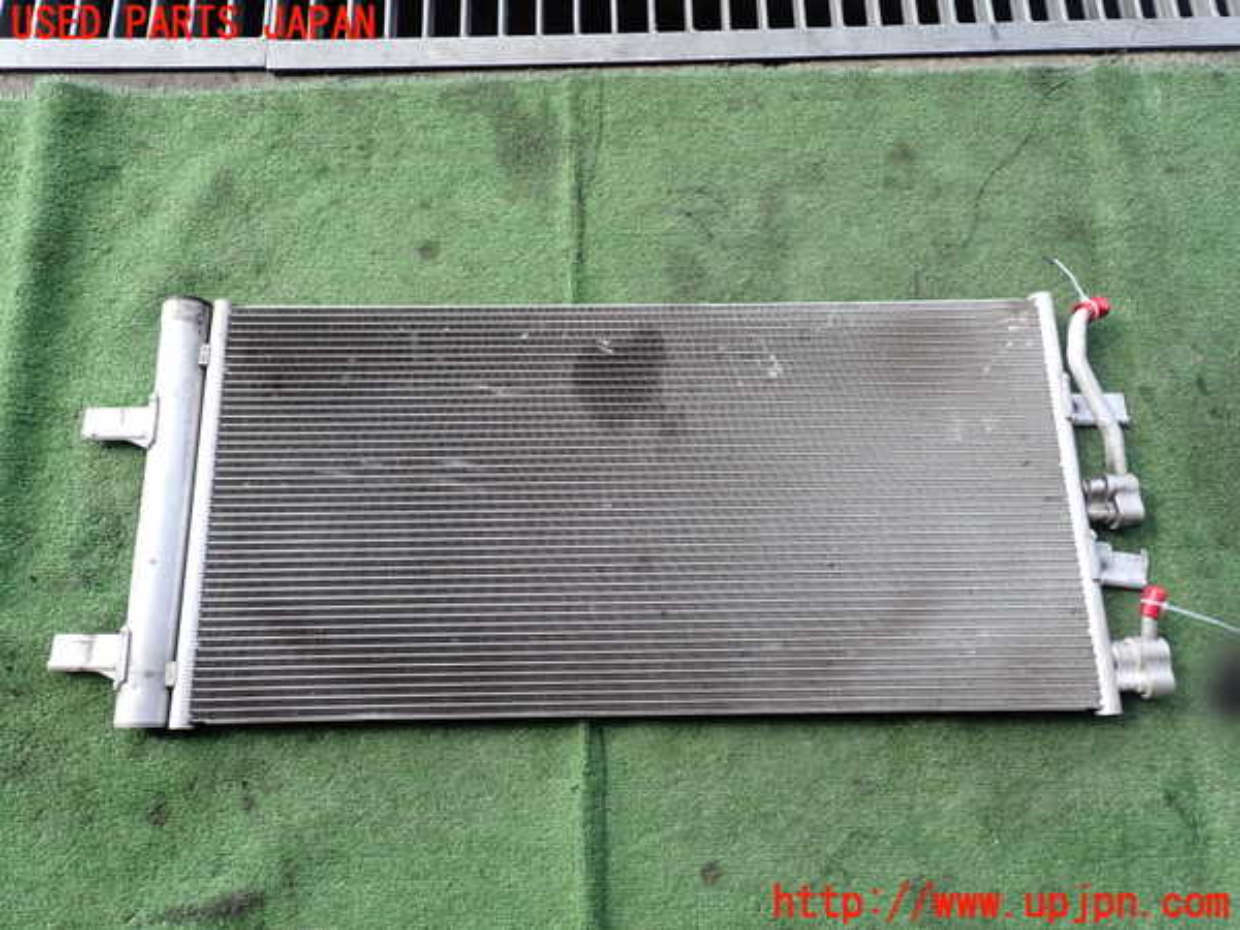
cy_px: 465
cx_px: 620
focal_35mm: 25
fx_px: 896
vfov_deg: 54.9
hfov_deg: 69.4
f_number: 2.8
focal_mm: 4.5
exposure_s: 1/250
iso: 100
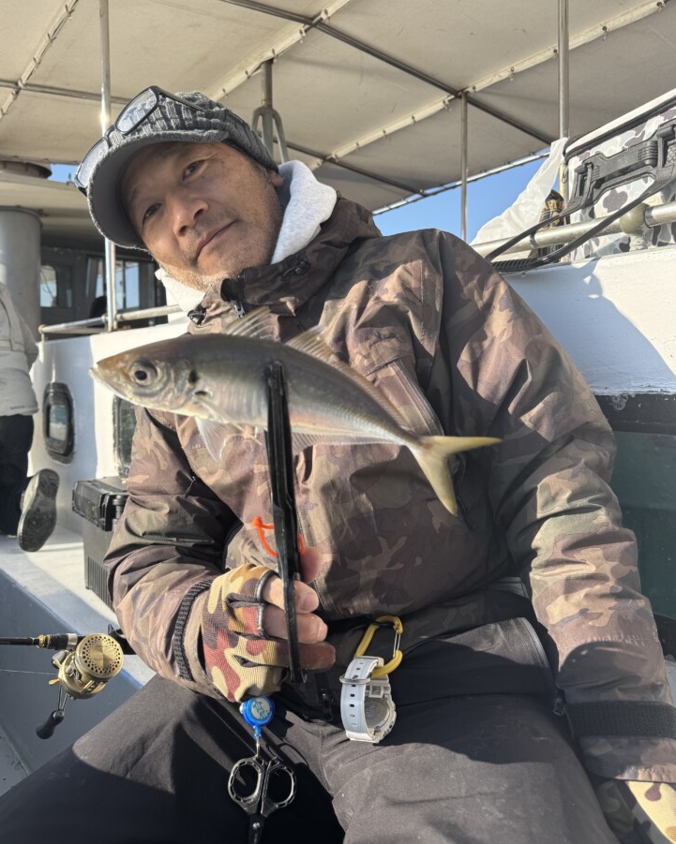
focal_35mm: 26
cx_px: 334
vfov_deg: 66.0
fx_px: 650
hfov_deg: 54.9
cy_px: 397
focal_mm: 6.76
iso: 80
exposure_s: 1/1637
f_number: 1.78
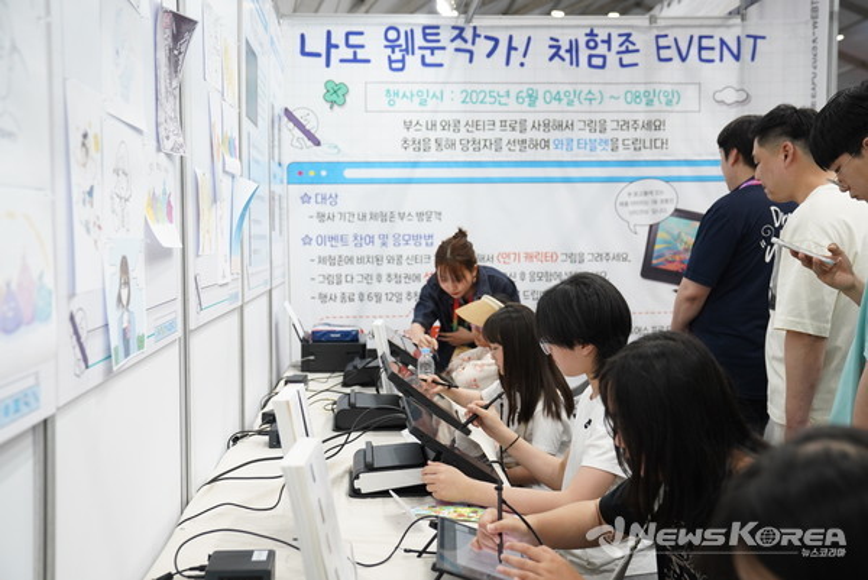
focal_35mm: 41
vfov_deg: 32.7
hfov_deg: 47.4
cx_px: 434
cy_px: 290
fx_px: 989
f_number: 3.5
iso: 1600
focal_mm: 41
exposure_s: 1/200
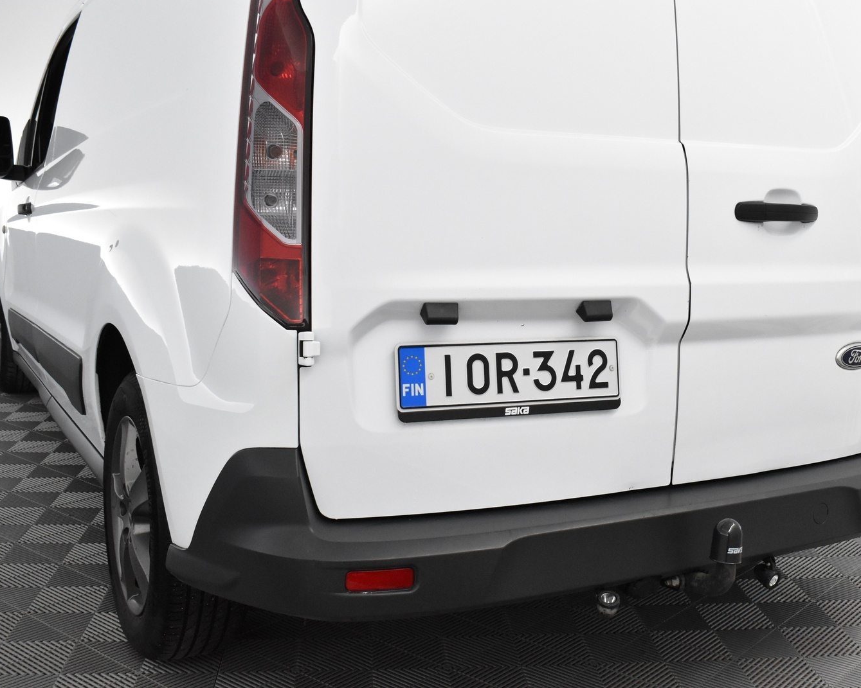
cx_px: 512
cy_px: 342
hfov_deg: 43.1
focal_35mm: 43
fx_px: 1085
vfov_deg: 35.2
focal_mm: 25
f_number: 6.3
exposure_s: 1/160
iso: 3200
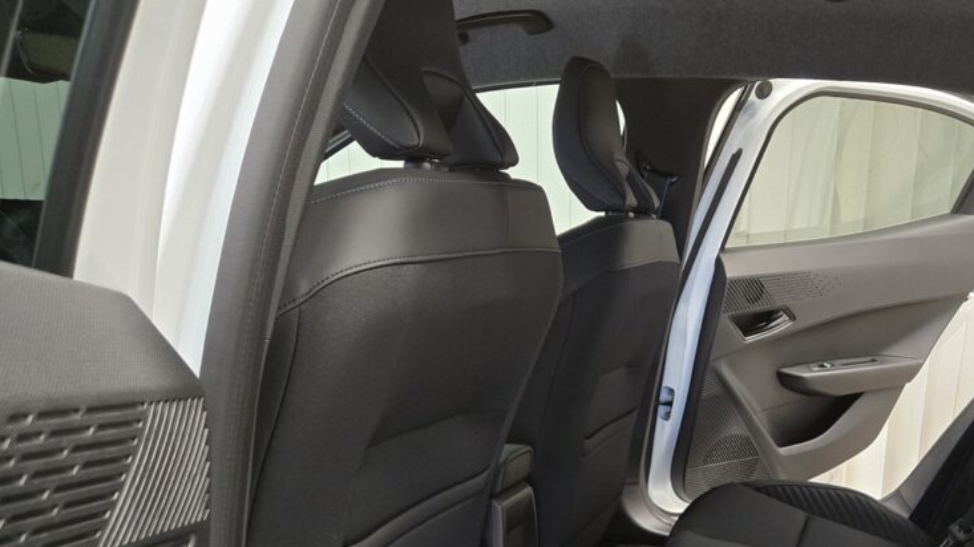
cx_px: 652
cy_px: 490
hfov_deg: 55.4
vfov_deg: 32.1
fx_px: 904
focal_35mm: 35
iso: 1000
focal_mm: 5.4
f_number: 1.8
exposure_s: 1/100
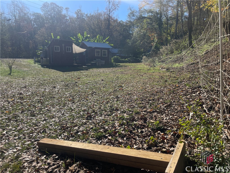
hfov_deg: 67.3
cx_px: 115
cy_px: 86
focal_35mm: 26
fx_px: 173
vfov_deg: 53.1
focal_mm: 4.2
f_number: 1.6
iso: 32
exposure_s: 1/3300
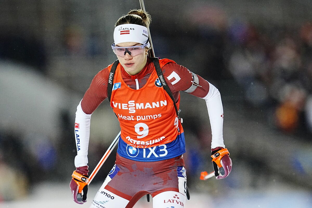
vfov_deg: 2.3
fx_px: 5200
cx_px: 156
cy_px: 104
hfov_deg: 3.4
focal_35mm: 600
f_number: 3.5
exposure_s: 1/1000
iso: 5000
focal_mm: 400
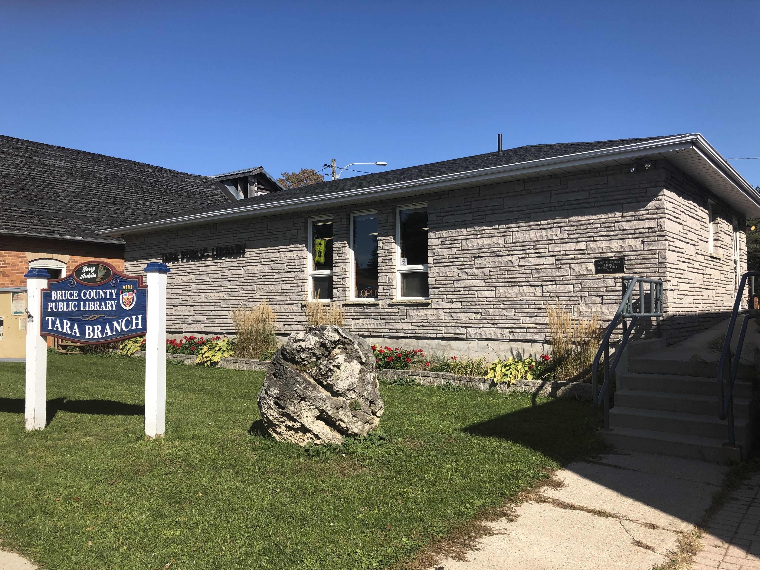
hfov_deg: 63.4
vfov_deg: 49.7
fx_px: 615
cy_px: 285
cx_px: 380
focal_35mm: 28
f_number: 1.8
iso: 20
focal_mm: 3.99
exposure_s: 1/2000
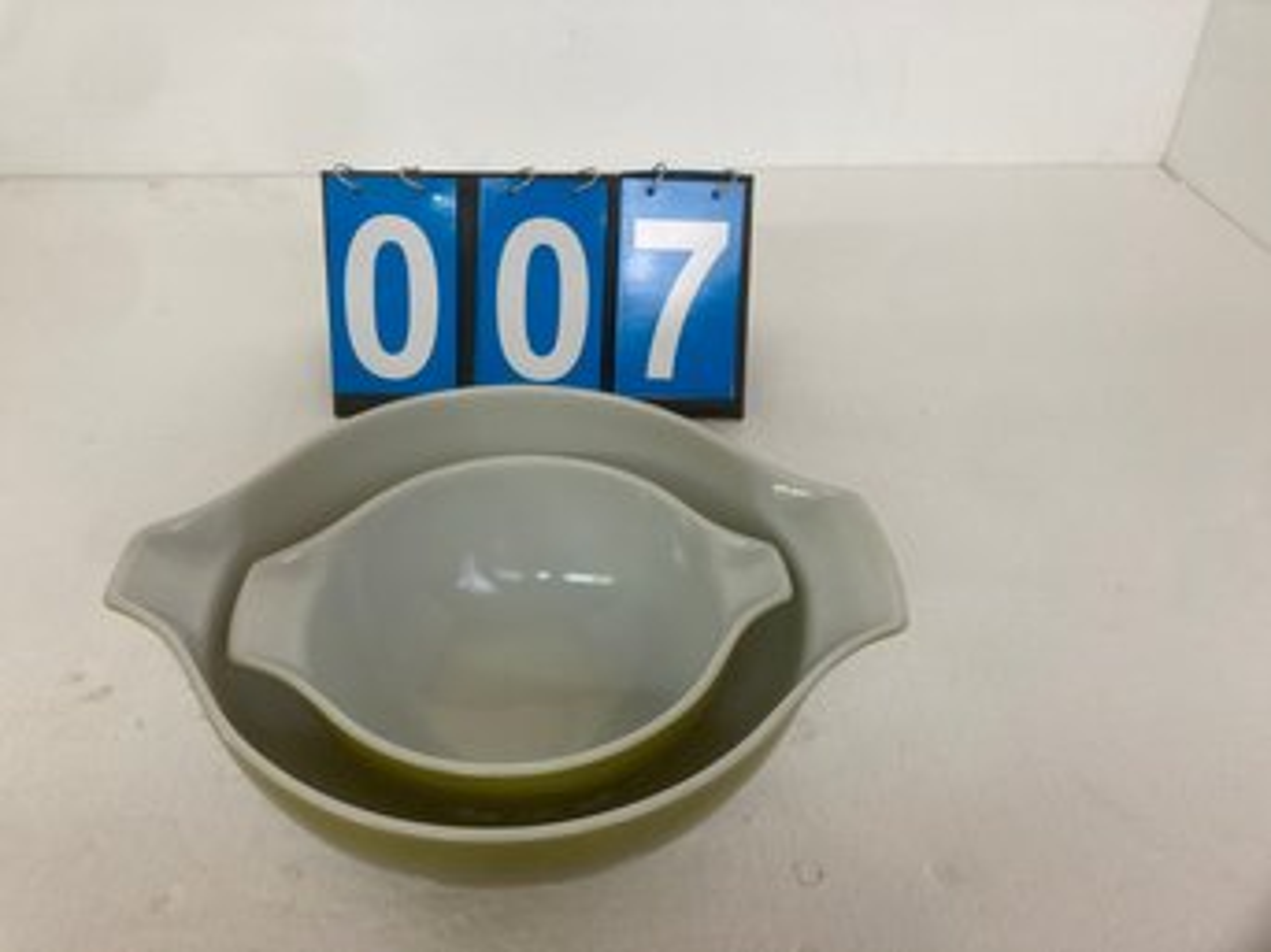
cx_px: 636
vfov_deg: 49.7
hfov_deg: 63.5
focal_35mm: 28
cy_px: 476
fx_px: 1028
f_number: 1.8
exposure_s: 1/60
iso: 80
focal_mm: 3.99
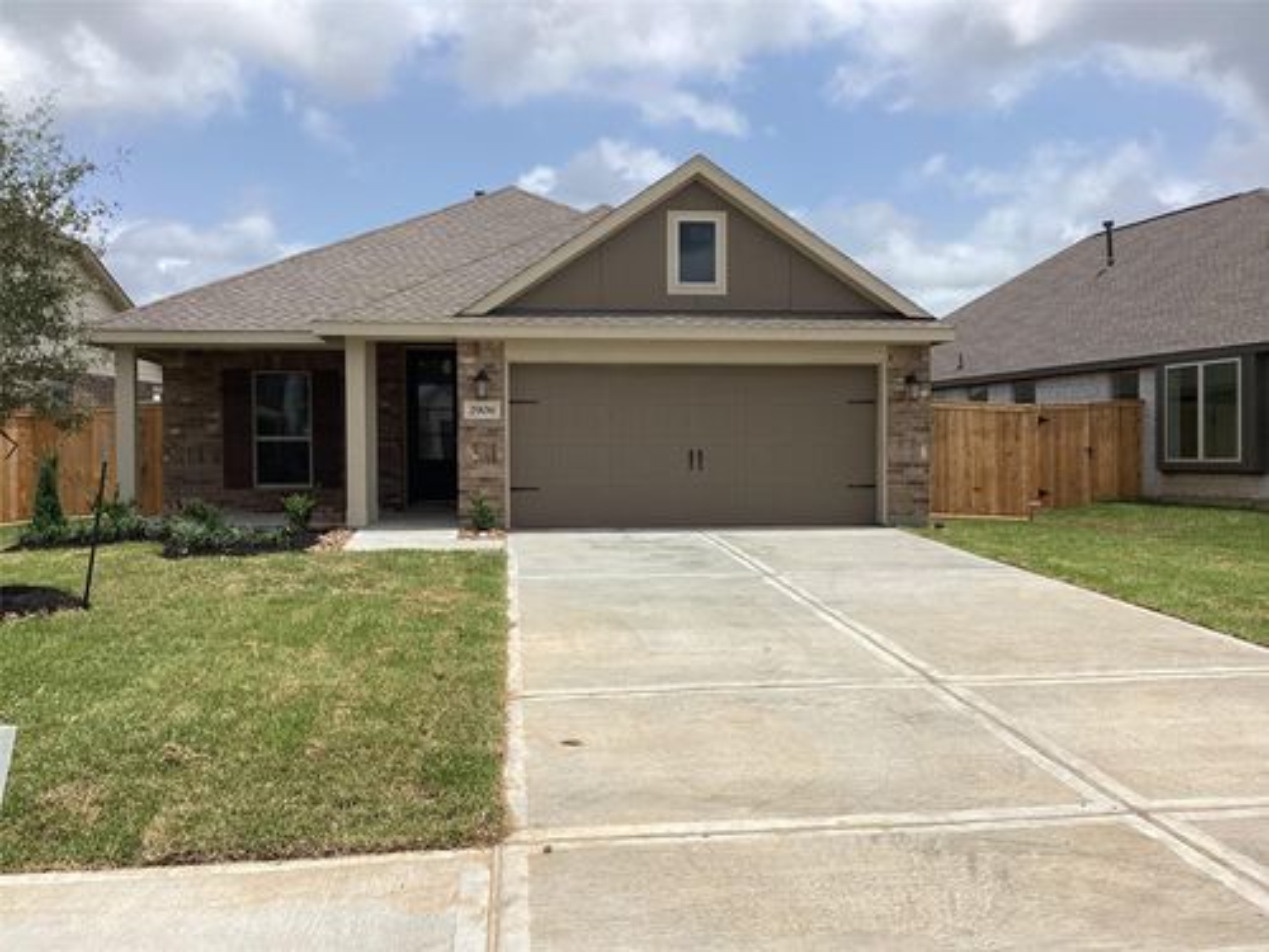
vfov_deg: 45.4
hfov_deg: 58.4
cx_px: 634
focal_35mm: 31
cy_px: 476
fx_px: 1136
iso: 25
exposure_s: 1/2717
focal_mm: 3.3
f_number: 2.4
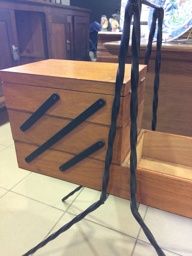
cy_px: 128
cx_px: 96
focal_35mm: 29
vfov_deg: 61.7
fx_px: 214
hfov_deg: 48.2
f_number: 2.2
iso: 250
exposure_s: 1/33
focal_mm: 4.15
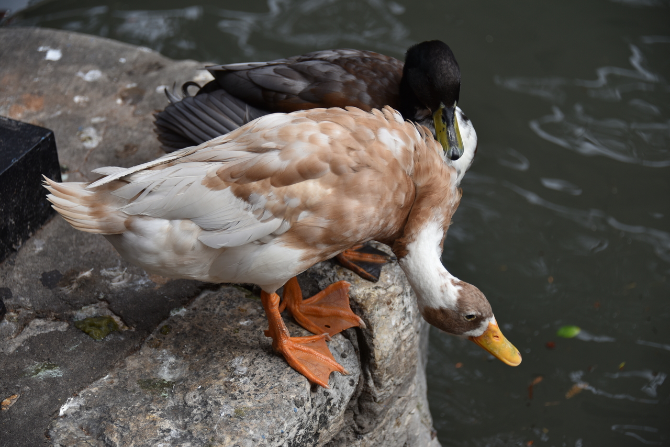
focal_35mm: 116
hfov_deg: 17.6
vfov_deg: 11.8
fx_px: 2159
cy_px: 224
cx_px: 335
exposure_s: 1/250
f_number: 5.6
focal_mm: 116
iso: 125
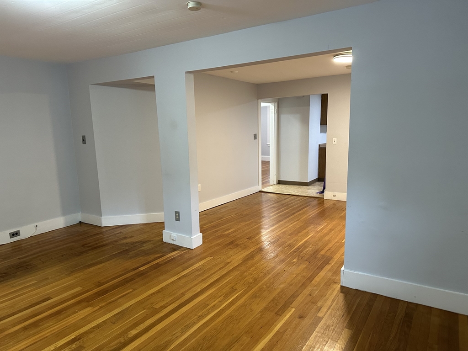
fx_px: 324
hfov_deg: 71.6
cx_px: 234
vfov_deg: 56.8
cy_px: 176
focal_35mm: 24
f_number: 1.78
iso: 320
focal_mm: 6.86
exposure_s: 1/60
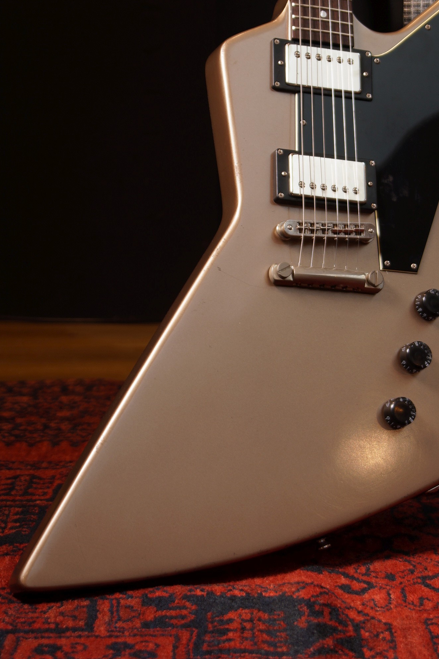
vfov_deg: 19.8
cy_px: 275
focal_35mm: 103
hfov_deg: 13.3
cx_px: 270
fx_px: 1884
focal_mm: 50
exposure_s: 1/15
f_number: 5
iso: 100
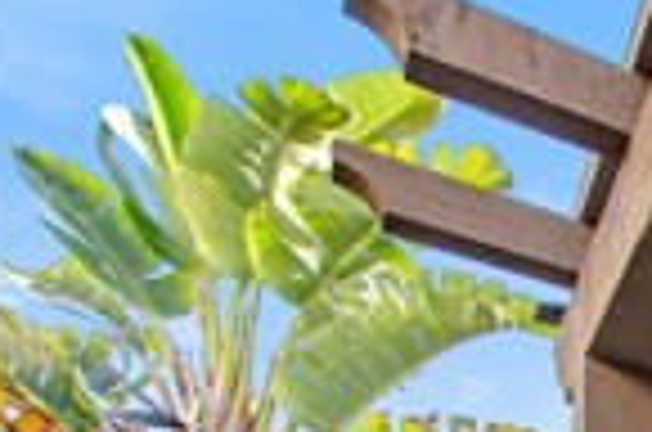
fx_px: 1120
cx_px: 1412
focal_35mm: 62
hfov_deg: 17.4
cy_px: 914
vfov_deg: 15.9
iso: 200
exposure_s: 1/250
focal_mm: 14
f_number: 4
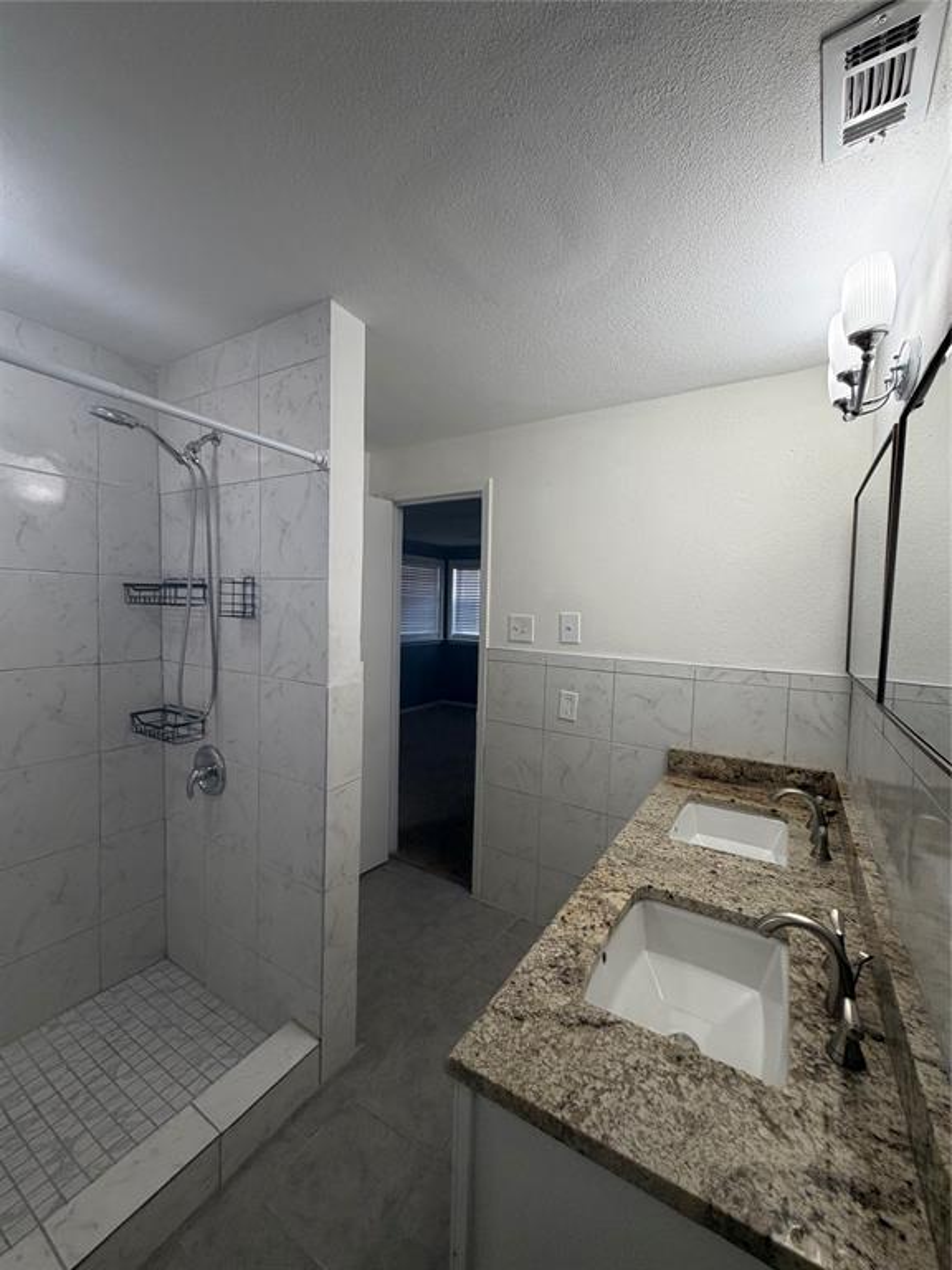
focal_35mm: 14
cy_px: 635
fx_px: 513
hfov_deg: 85.7
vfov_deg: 102.1
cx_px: 476
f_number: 2.2
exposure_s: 1/120
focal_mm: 2.22
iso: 160
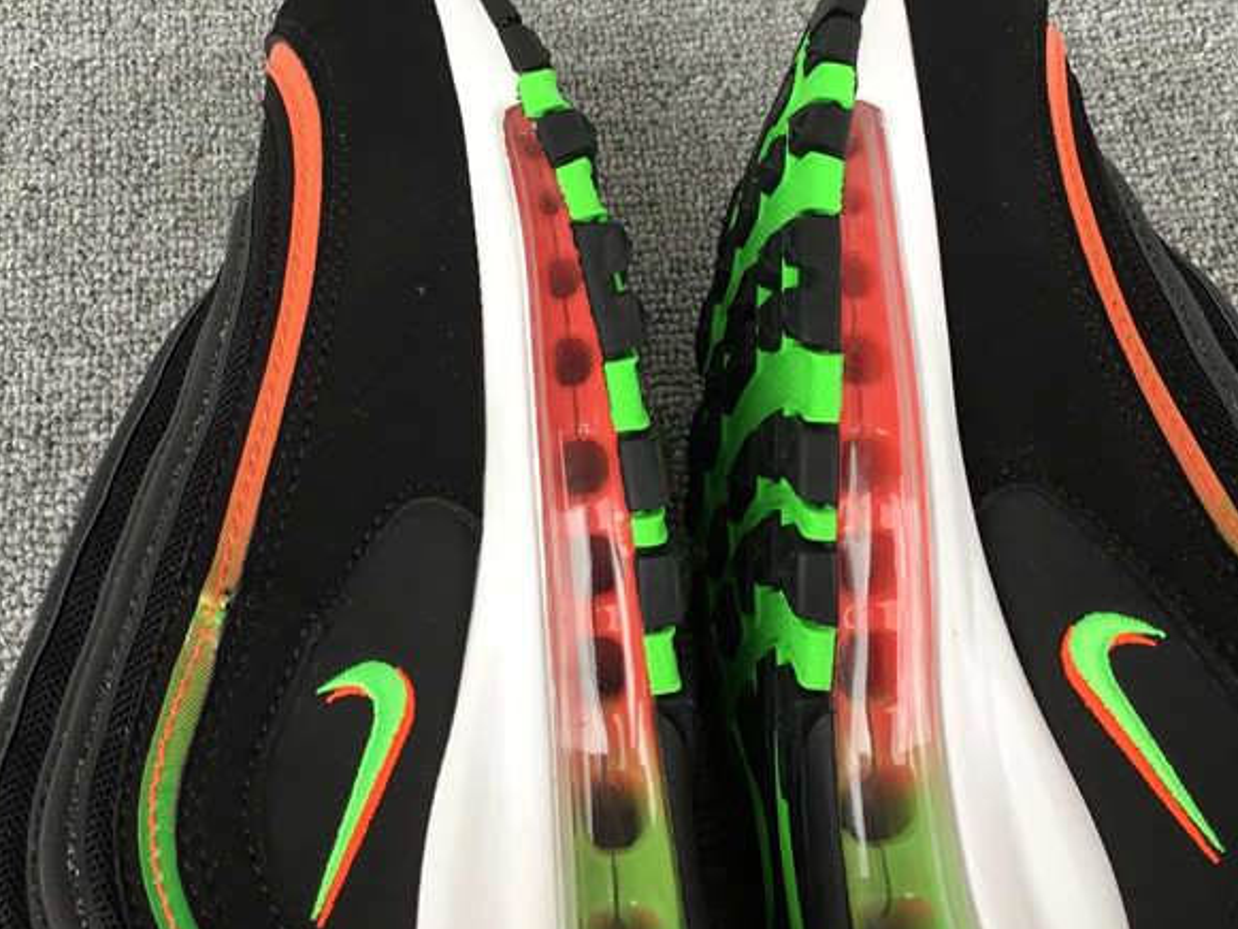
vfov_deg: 30.1
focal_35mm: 48
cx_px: 594
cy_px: 308
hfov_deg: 39.6
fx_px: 1717
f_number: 2.4
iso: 25
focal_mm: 3.3
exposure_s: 1/50
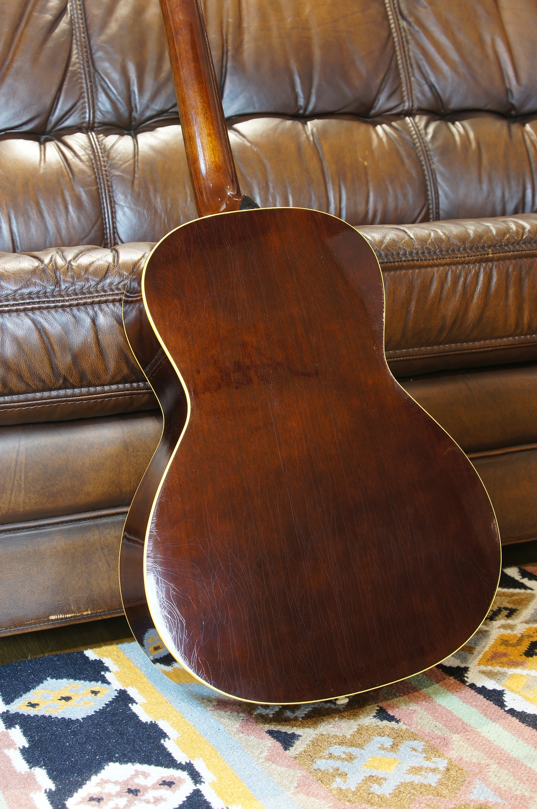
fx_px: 1346
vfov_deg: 33.4
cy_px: 404
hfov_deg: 22.6
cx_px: 268
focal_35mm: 60
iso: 100
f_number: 7.1
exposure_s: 1/2
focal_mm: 40
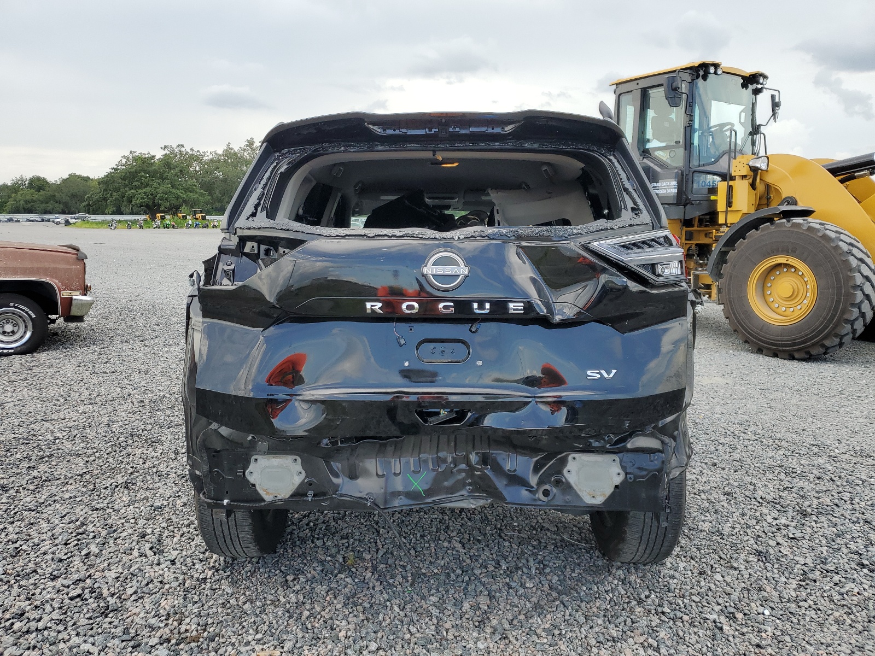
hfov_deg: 67.3
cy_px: 328
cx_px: 438
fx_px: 657
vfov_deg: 53.1
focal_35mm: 26
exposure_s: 1/714
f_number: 1.5
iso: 50
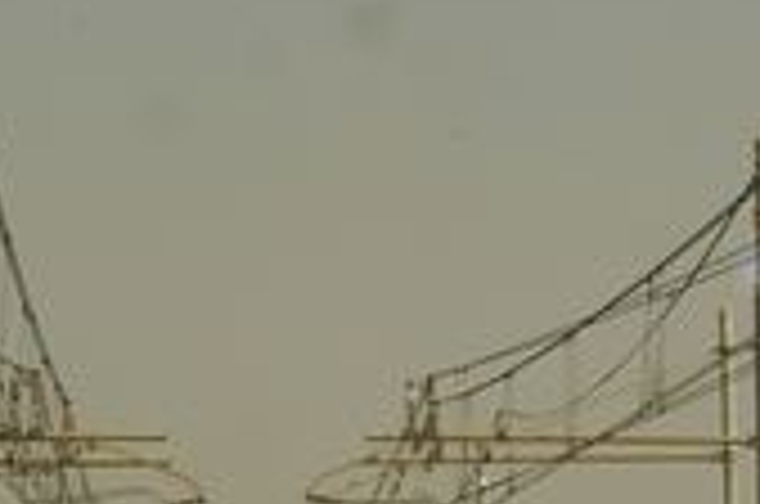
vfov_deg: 5.5
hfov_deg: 8.3
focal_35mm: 249
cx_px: 594
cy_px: 567
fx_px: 5247
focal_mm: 70
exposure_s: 1/500
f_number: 11
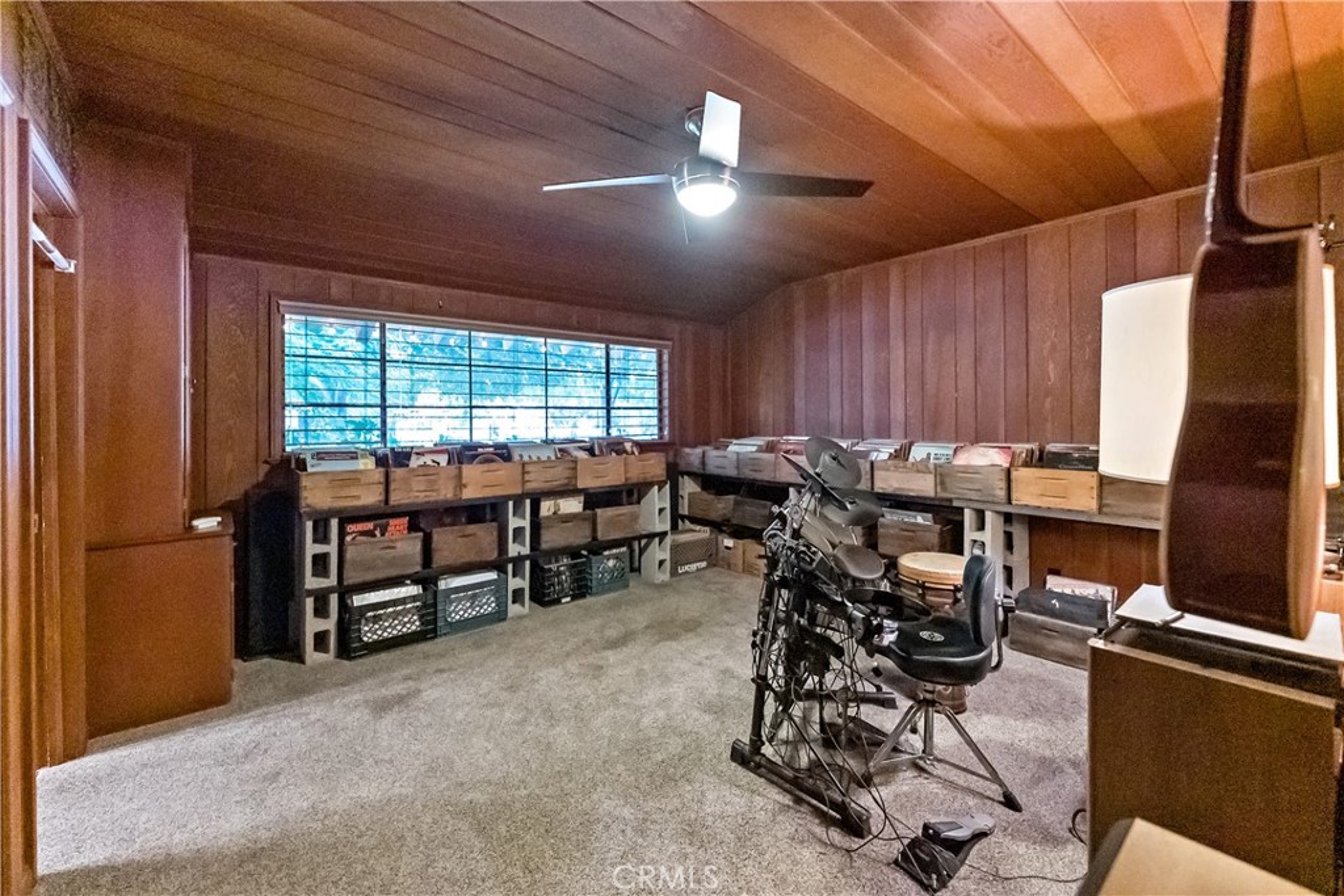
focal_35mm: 15
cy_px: 448
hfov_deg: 101.9
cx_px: 672
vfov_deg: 78.9
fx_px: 545
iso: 10000
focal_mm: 14.6
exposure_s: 1/160
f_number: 2.8
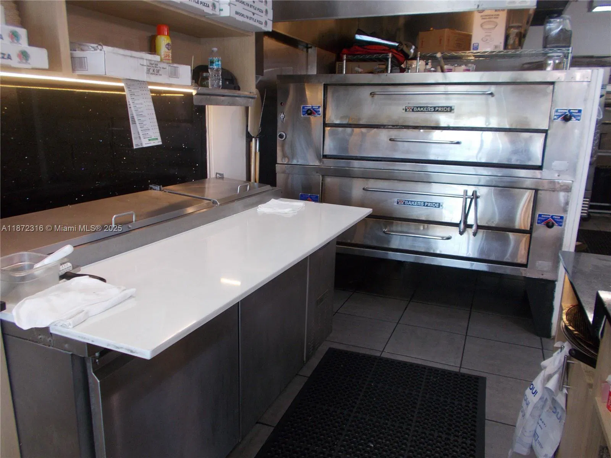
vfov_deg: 53.1
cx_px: 306
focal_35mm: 26
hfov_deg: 67.3
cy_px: 229
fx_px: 459
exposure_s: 1/25
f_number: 3.2
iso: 140
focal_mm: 4.6
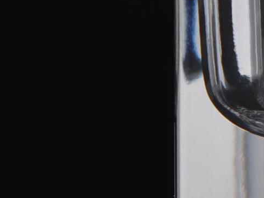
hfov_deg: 4.0
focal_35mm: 491
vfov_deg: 3.0
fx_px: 3743
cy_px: 479
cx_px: 350
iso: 100
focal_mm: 55
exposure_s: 1/100
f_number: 9
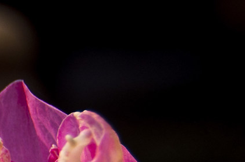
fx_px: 2907
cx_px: -340
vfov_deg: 3.2
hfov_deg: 4.7
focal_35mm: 428
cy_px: 258
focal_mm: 50
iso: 200
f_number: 4.8
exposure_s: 1/320
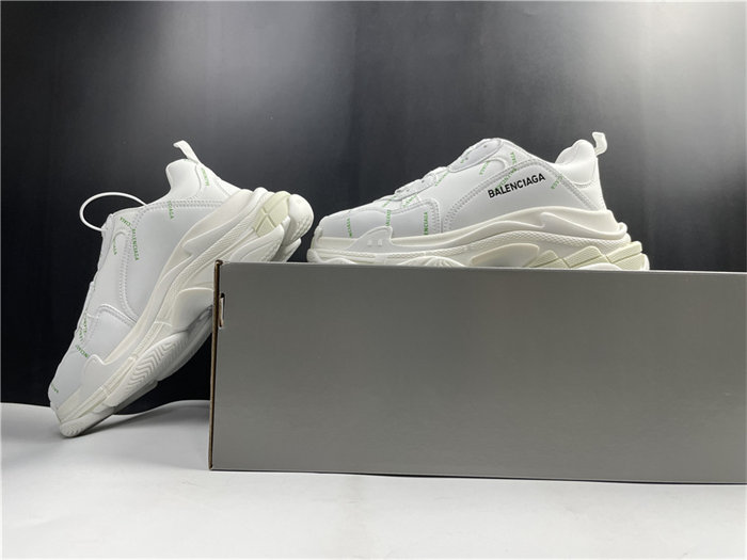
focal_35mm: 26
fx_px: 561
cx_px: 374
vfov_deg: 53.1
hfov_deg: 67.3
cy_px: 280
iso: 100
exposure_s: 1/121
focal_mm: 4.2
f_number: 1.6
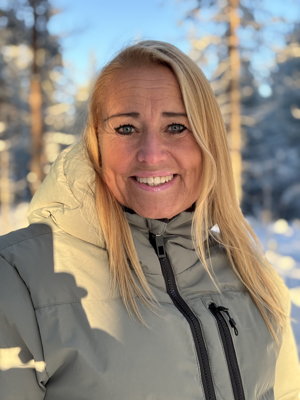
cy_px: 200
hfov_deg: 28.0
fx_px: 601
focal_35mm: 52
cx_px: 150
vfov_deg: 36.8
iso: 40
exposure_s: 1/167
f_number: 1.6
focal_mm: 5.96
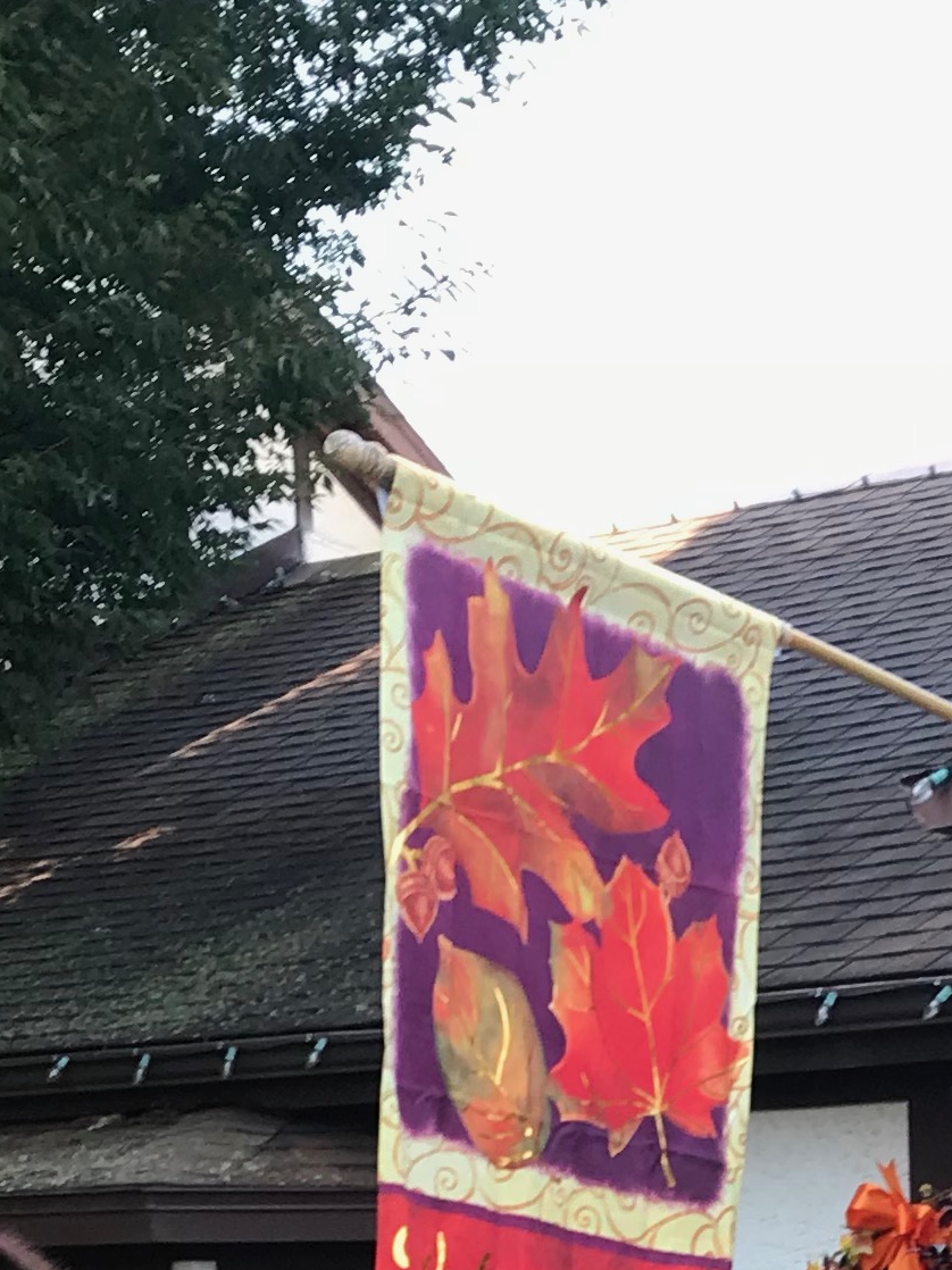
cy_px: 1987
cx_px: 868
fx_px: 3705
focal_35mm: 101
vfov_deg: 17.3
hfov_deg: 14.5
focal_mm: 3.99
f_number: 1.8
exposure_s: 1/216
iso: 20
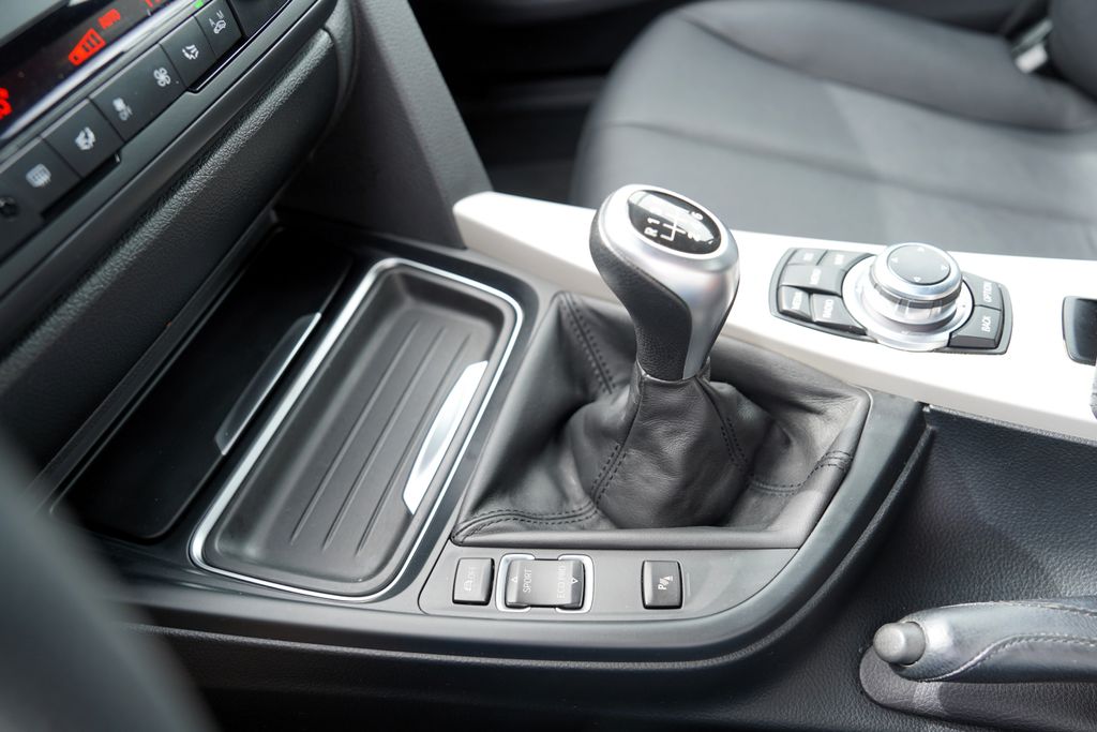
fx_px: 731
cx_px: 548
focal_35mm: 24
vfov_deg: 53.1
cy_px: 366
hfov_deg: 73.7
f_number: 4
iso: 160
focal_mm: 24
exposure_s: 1/60
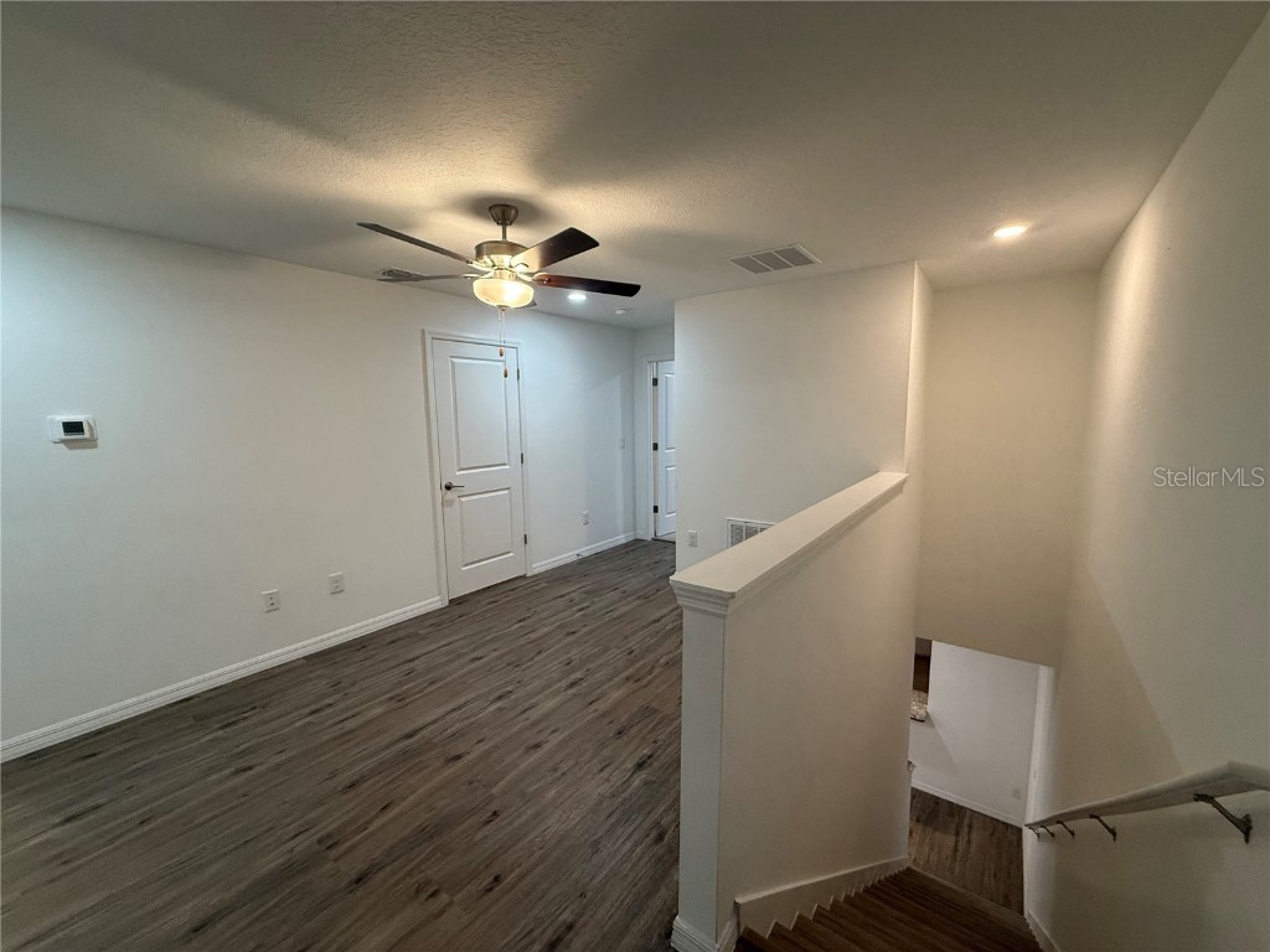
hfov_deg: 102.1
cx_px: 635
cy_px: 476
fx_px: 514
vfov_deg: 85.7
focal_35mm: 14
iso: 250
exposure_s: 1/120
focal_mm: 2.22
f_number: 2.2
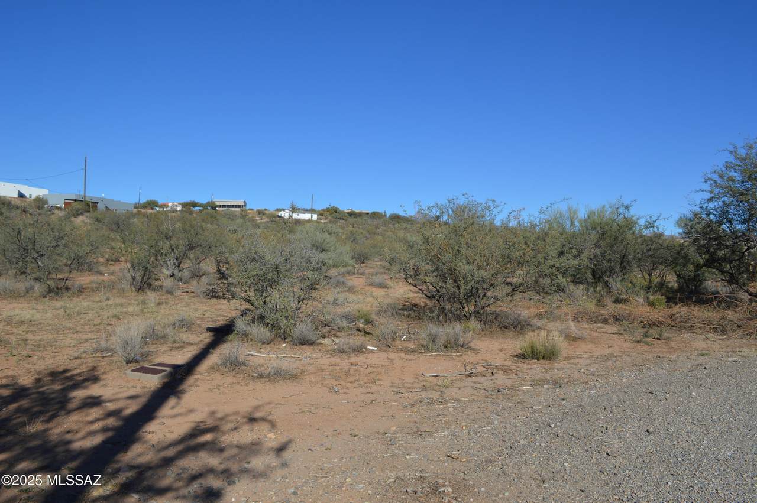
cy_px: 252
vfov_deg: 47.8
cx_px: 378
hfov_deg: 67.4
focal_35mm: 27
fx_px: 567
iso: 100
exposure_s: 1/320
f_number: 9
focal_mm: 18
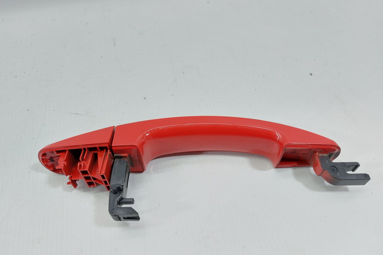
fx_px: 266
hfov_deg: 71.5
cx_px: 192
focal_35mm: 25
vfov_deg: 51.2
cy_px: 140
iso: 64
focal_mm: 5.23
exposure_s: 1/50
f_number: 1.8
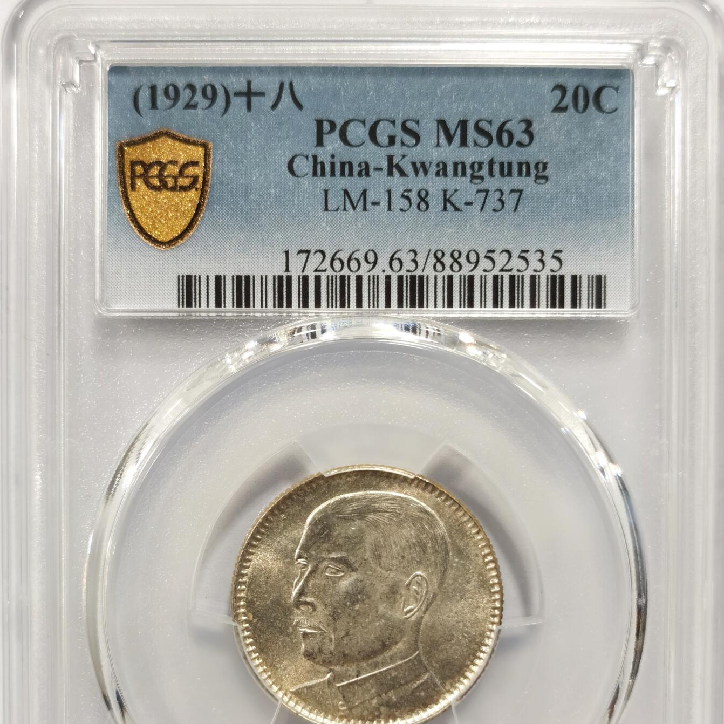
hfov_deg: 26.9
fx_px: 1514
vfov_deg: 26.8
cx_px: 363
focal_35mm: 64
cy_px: 457
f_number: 16
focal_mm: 5.56
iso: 100
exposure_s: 1/100
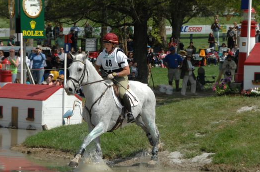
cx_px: 127
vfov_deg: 7.1
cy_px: 93
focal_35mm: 194
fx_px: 1397
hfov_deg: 10.6
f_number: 8.5
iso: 500
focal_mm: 105
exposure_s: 1/1000
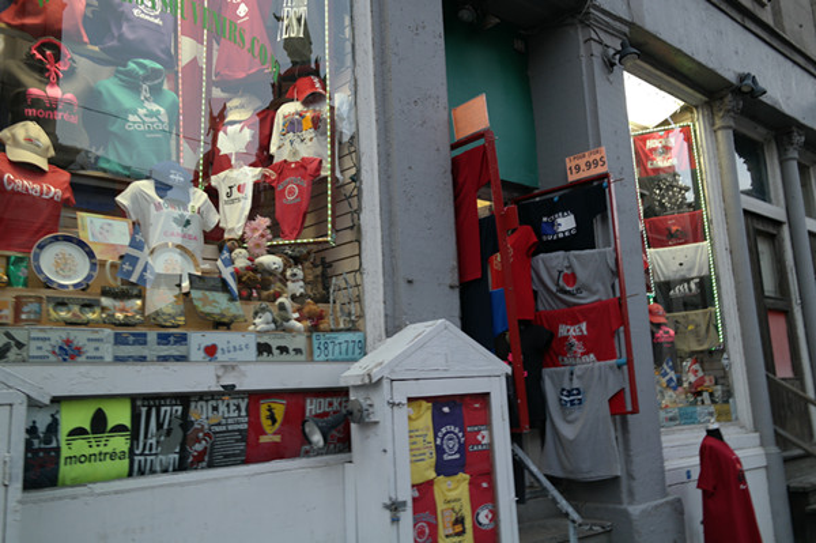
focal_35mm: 30
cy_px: 272
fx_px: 679
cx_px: 408
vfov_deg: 43.5
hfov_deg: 62.0
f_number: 3.5
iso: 200
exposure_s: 1/40
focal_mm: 20
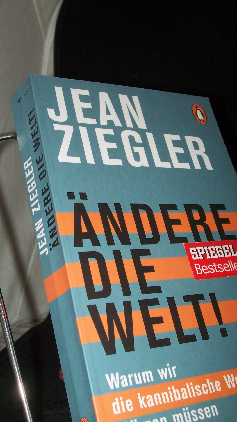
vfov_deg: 44.6
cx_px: 120
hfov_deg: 26.0
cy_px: 211
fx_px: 514
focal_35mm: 46
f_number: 2.8
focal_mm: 7
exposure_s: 1/60
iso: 80
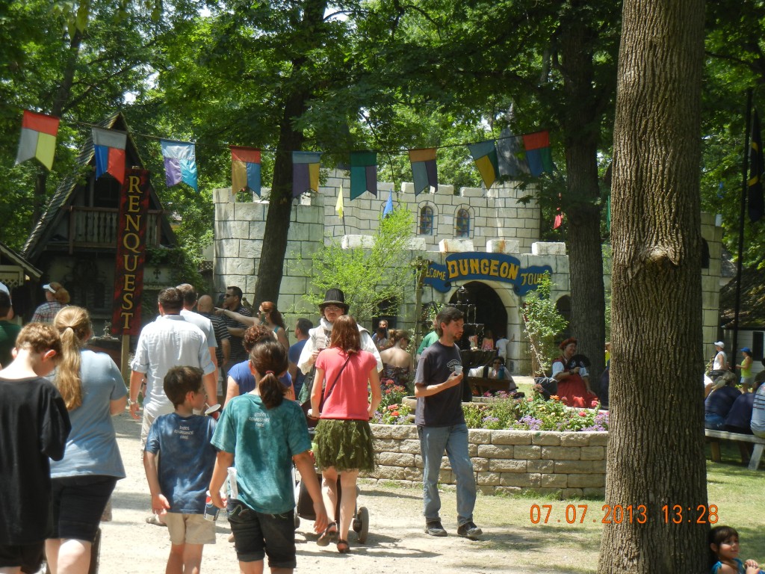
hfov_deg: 22.0
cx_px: 382
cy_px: 287
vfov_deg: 16.6
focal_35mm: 89
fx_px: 1967
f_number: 4.4
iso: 160
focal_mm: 16
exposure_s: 1/350
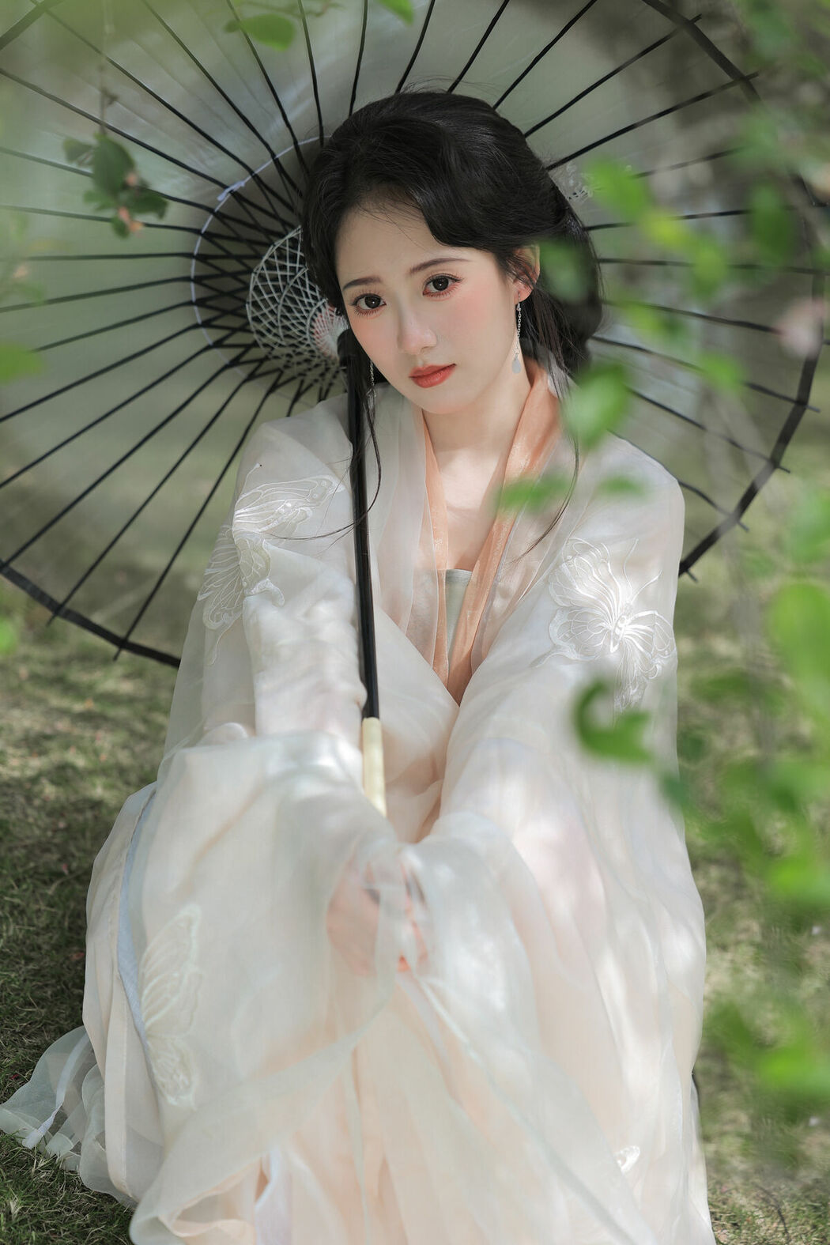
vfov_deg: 18.4
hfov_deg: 12.3
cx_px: 415
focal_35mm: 111
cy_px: 622
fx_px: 3838
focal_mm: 111
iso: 100
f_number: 2.8
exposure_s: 1/800
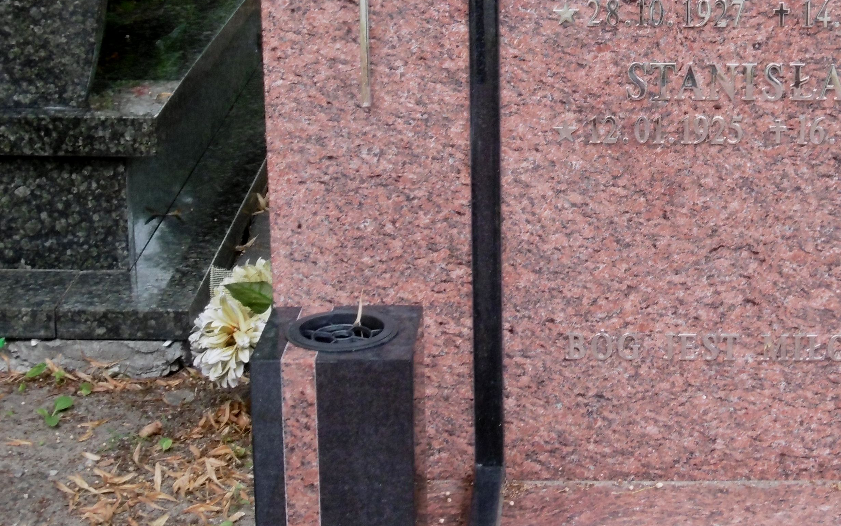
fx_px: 2315
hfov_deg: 20.4
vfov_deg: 12.9
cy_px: 94
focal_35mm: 101
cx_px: 650
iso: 160
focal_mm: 9.2
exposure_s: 1/60
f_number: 4
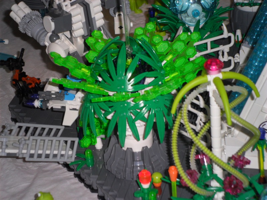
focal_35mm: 135
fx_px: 1041
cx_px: 134
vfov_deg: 11.0
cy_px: 100
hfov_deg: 14.6
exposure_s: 1/90
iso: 100
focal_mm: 24.5
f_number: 5.9
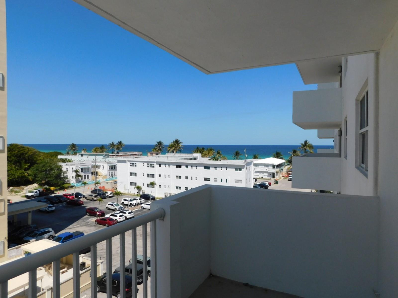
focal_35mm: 23
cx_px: 199
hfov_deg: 73.9
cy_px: 149
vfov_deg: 58.9
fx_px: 264
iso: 125
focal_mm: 4
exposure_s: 1/800
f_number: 6
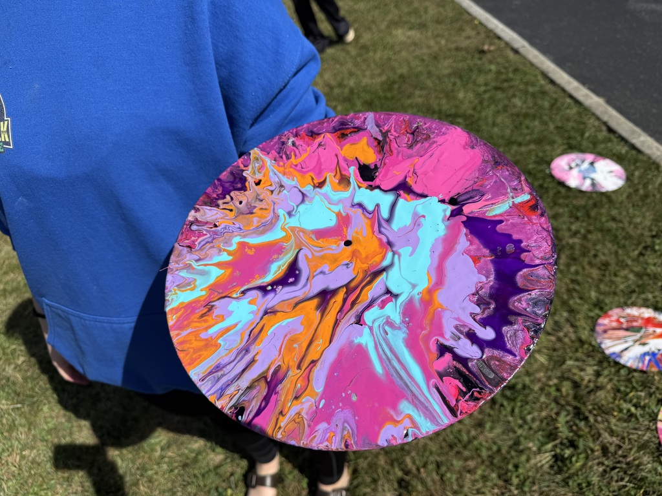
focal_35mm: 24
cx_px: 331
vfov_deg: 56.8
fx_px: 459
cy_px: 248
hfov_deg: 71.6
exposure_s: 1/6711
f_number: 1.78
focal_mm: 6.76
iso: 80
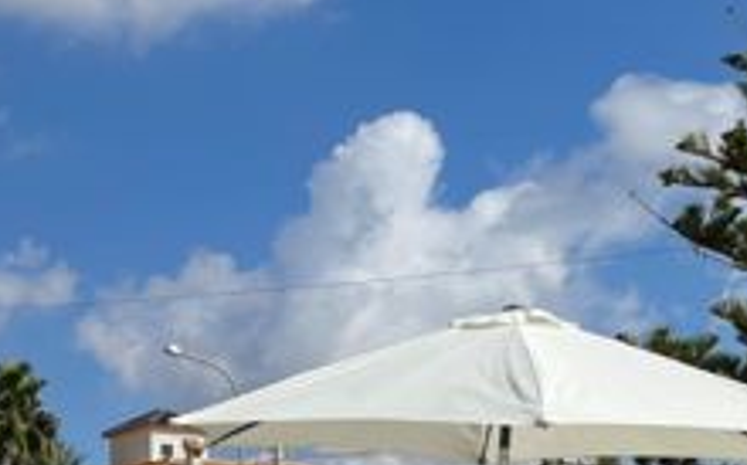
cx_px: -12
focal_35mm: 85
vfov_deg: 14.2
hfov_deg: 23.3
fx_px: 1729
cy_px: 730
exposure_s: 1/8547
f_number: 1.6
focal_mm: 5.1
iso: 32
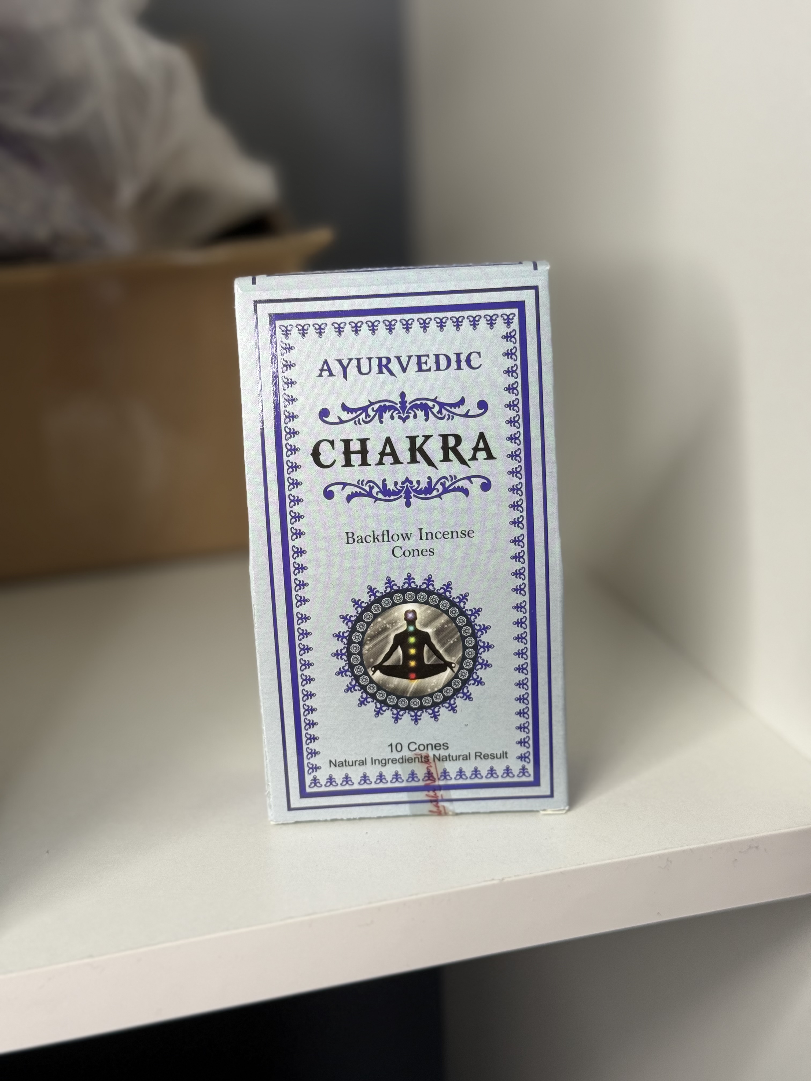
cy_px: 540
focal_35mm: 48
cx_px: 406
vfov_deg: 39.7
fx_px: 1499
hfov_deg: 30.3
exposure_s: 1/166
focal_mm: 6.76
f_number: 1.78
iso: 50
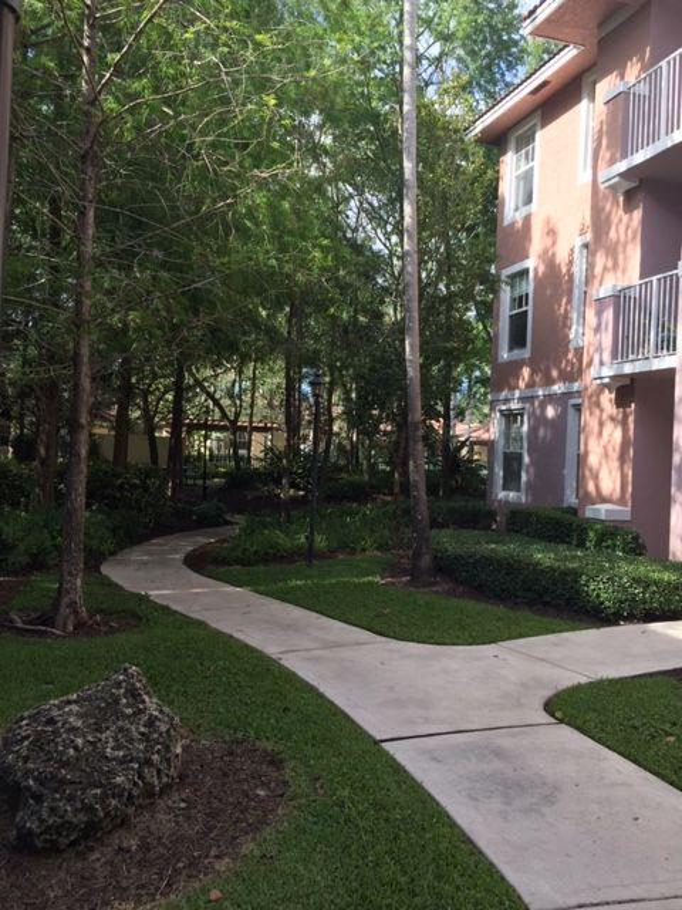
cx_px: 341
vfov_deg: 61.7
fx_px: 762
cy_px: 455
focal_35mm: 29
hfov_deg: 48.2
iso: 32
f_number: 2.2
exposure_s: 1/449
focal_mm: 4.15
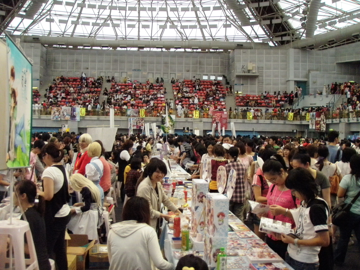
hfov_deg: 49.0
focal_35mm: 38
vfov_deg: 37.7
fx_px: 395
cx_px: 180
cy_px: 135
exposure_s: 1/160
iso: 800
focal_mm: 6.7
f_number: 3.5
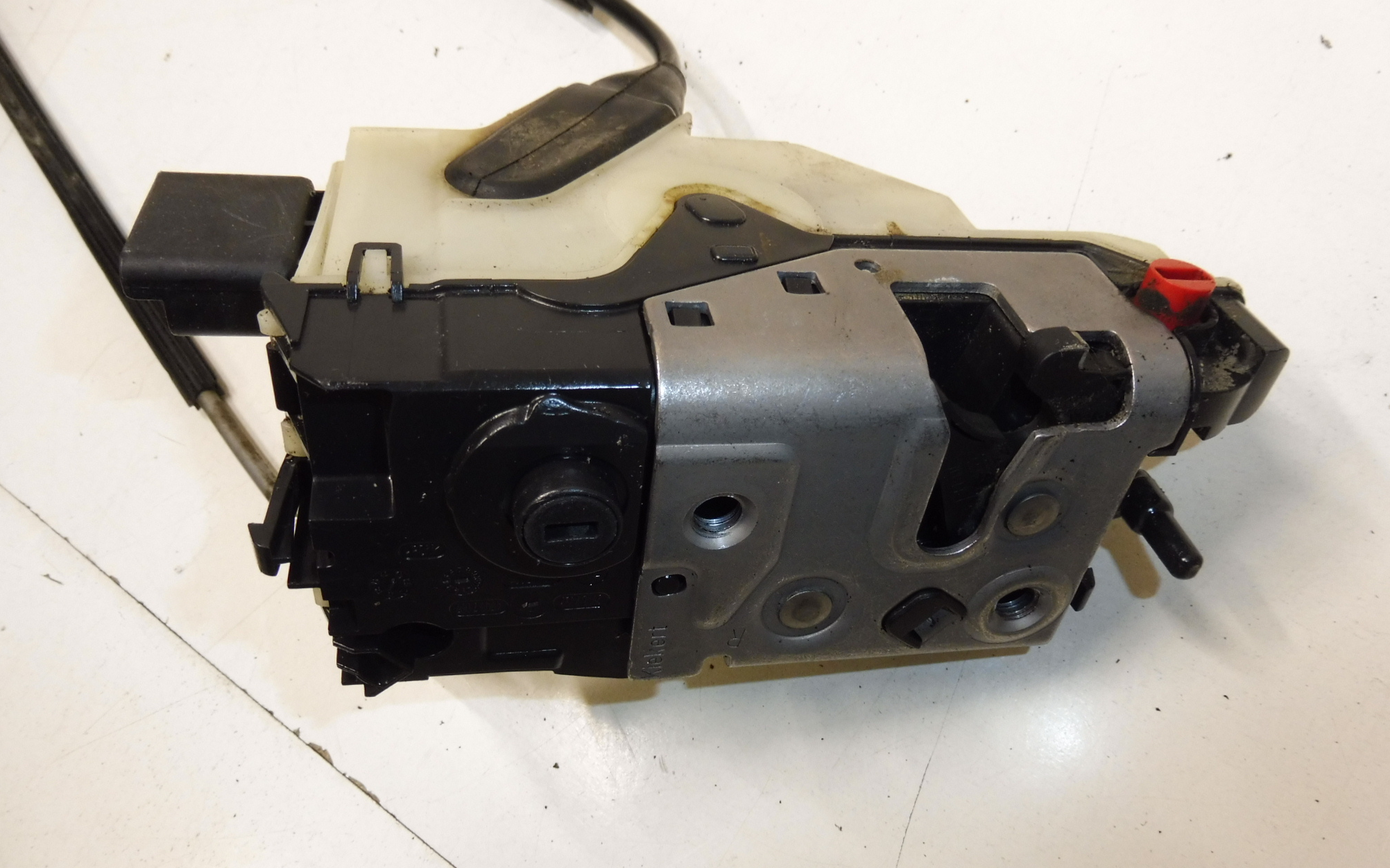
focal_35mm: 26
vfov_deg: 47.4
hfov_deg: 70.4
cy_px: 496
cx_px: 687
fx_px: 985
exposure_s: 1/60
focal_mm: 4.3
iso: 200
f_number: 3.5
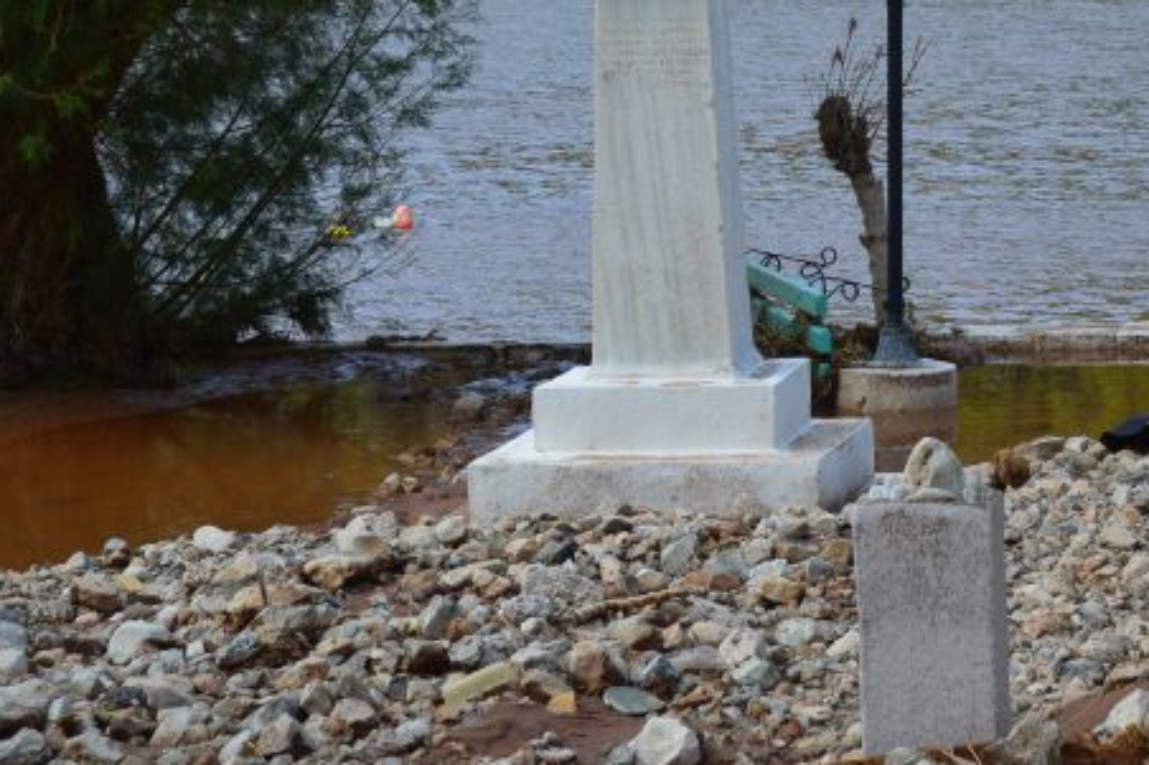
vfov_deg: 9.9
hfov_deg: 14.8
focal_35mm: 138
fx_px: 4403
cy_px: 186
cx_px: 923
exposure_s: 1/400
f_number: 11
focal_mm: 52
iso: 400
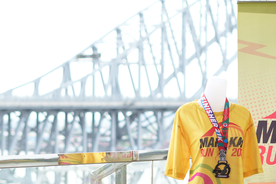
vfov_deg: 10.1
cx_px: 198
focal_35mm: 135
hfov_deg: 15.1
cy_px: 156
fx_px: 1035
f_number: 2.5
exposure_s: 1/320
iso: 100
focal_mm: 50
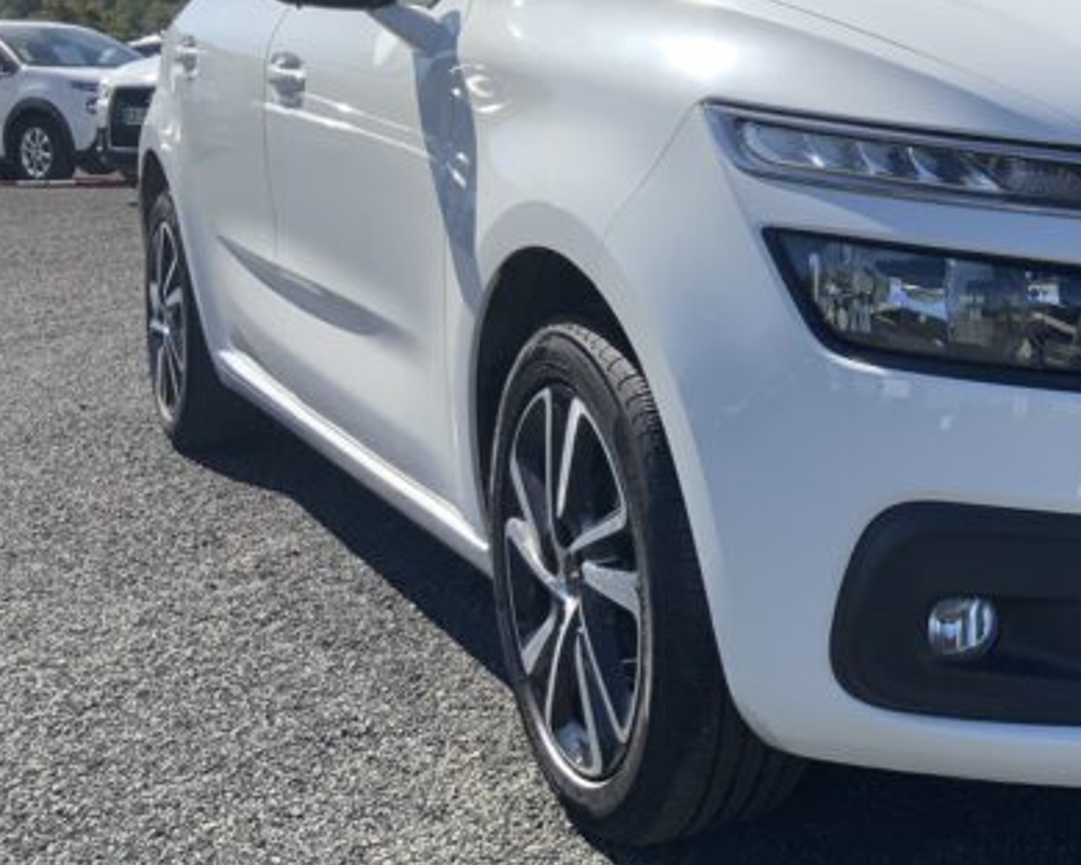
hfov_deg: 30.1
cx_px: 1092
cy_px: 247
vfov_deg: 26.0
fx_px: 1856
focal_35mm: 58
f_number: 1.8
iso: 16
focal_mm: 3
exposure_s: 1/2320
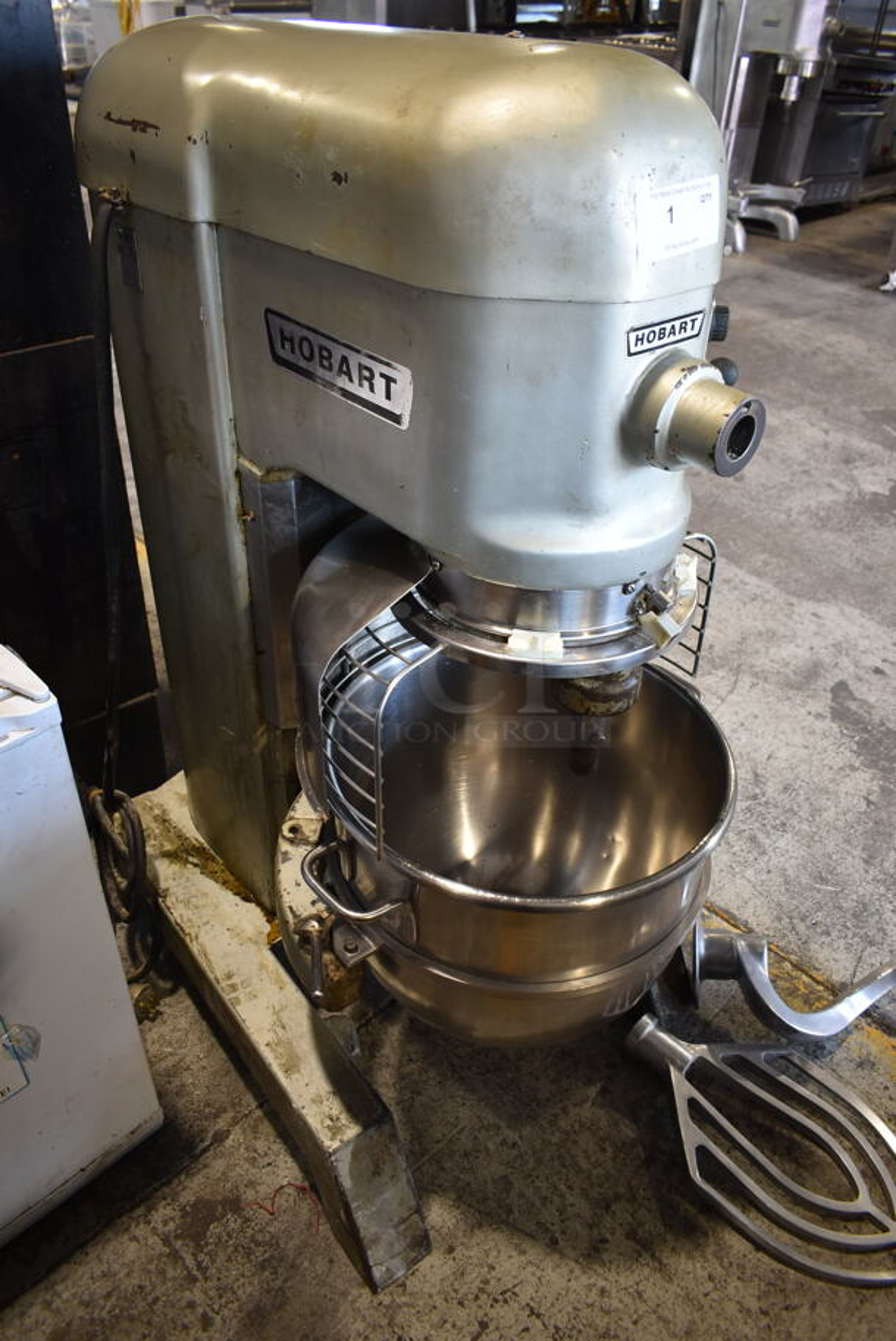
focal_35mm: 27
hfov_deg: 48.0
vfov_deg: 67.3
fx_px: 1006
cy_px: 670
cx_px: 448
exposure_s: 1/30
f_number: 3.5
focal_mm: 18
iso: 320
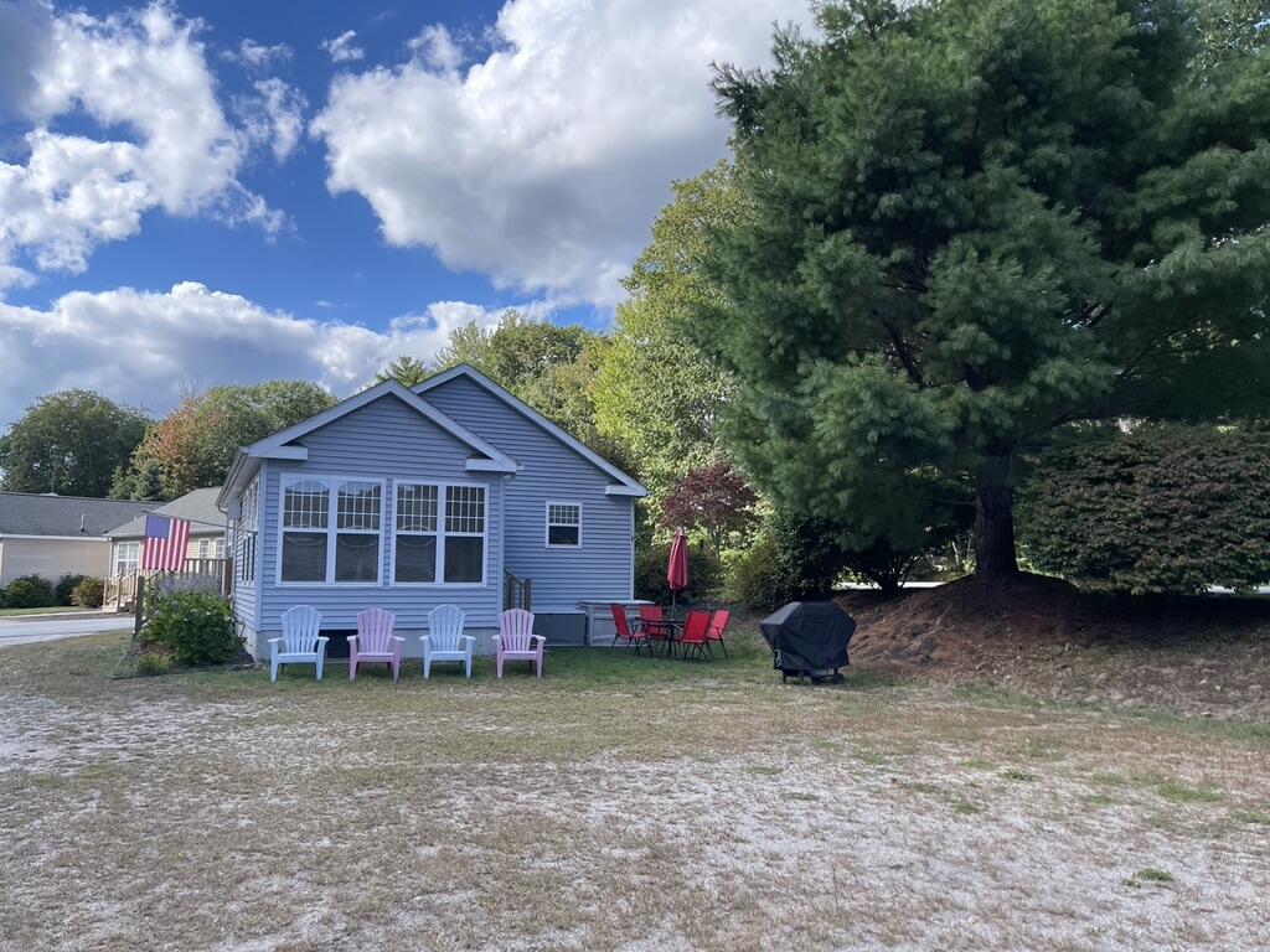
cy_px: 476
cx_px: 635
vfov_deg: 53.1
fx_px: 954
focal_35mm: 26
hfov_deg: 67.3
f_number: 1.6
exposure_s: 1/1370
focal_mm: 5.1
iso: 32
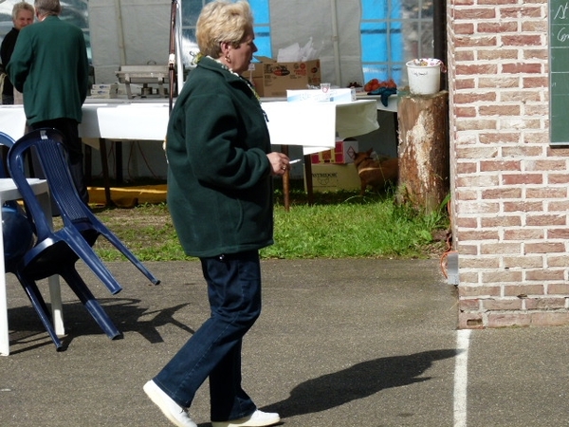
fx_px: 2482
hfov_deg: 13.1
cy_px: 214
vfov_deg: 9.8
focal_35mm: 151
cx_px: 284
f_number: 4
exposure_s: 1/1000
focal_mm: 27.2
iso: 100
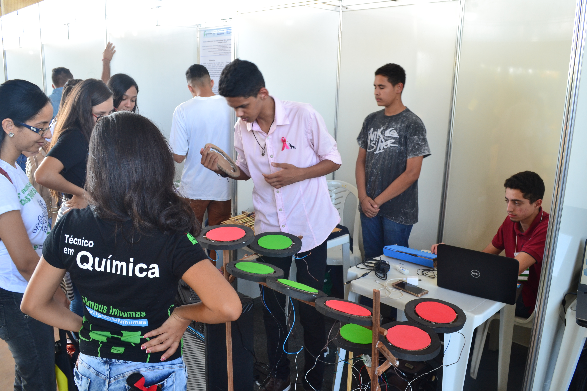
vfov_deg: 46.4
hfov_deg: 65.5
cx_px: 290
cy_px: 193
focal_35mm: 28
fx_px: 457
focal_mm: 18
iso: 400
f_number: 8
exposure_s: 1/50
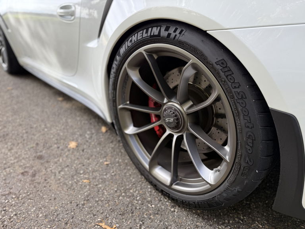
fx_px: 211
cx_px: 152
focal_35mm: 24
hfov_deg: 71.6
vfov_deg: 56.8
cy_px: 114
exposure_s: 1/341
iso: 80
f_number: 1.78
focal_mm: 6.76
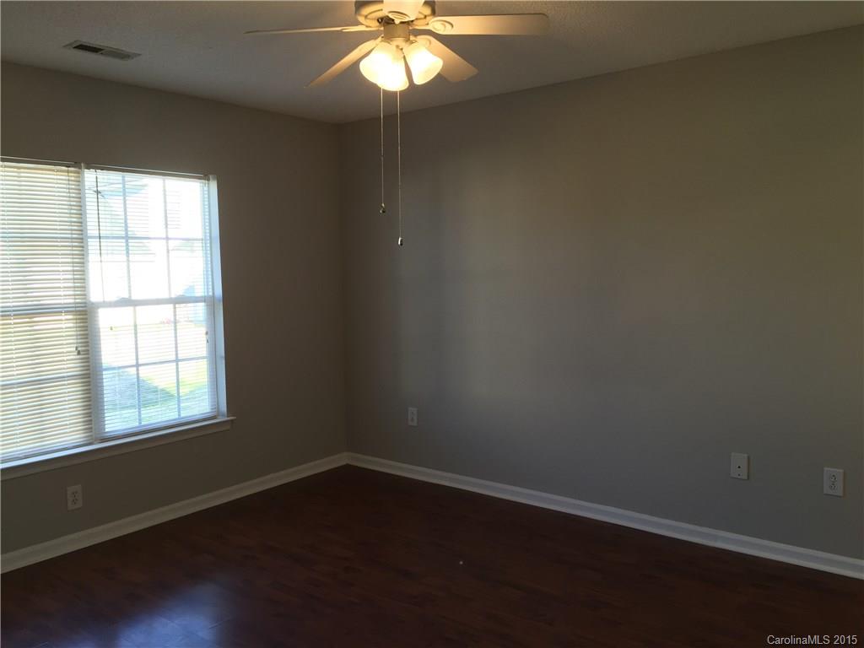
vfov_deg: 48.2
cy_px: 324
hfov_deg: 61.7
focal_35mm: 29
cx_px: 432
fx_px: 724
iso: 40
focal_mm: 4.15
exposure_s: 1/60
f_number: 2.2
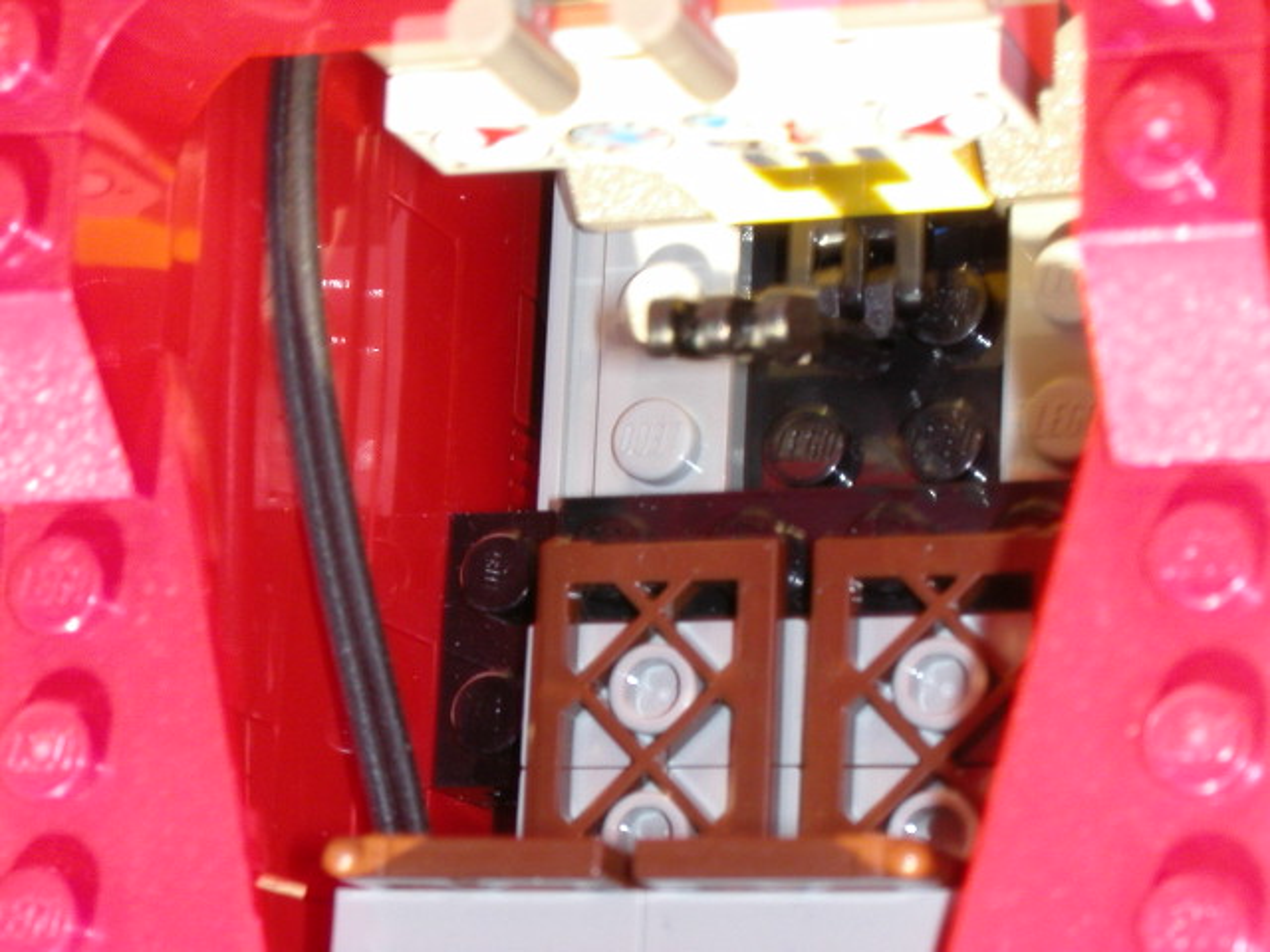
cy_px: 476
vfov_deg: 13.3
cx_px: 635
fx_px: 4072
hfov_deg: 17.7
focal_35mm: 111
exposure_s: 1/12.8
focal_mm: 16.8
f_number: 8
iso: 106
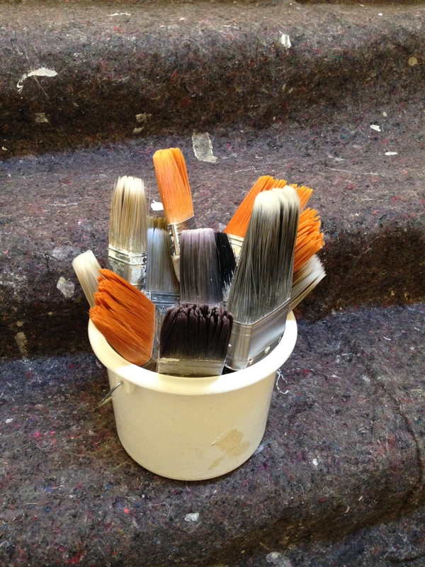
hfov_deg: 42.9
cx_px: 212
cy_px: 284
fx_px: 540
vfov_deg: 55.4
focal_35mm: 33
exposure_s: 1/20
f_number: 2.4
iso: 320
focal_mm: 4.12
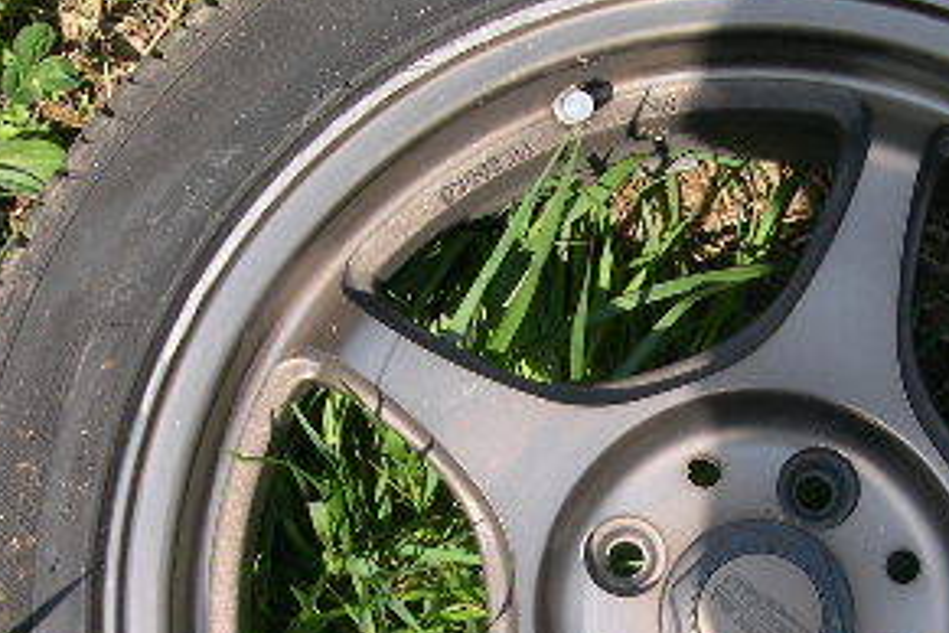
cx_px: 626
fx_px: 2293
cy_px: 604
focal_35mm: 87
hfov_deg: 23.3
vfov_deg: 15.5
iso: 100
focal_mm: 8
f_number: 7.6
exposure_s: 1/120
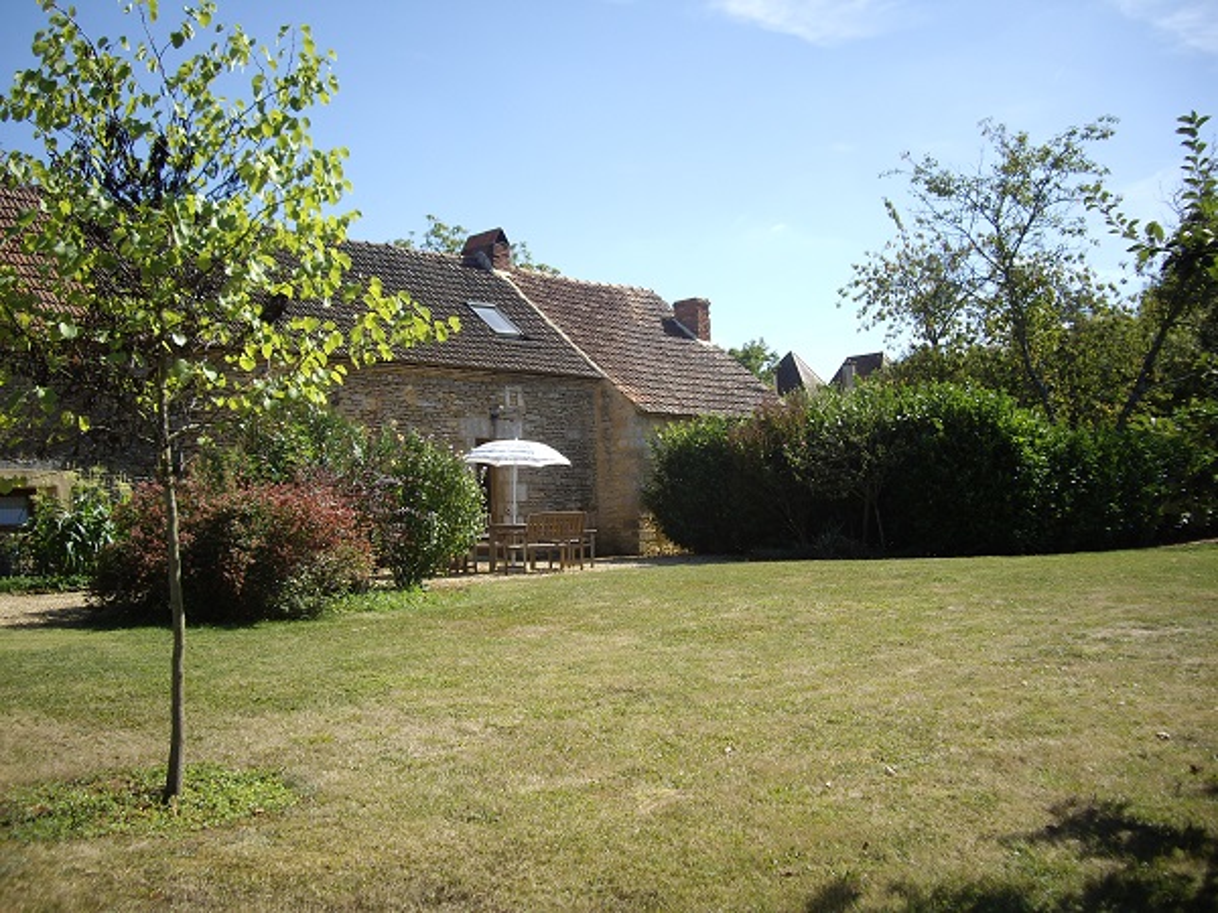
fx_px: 1337
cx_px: 609
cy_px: 456
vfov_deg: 37.7
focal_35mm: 38
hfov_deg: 49.0
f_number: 2.8
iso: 64
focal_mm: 7.9
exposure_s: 1/640
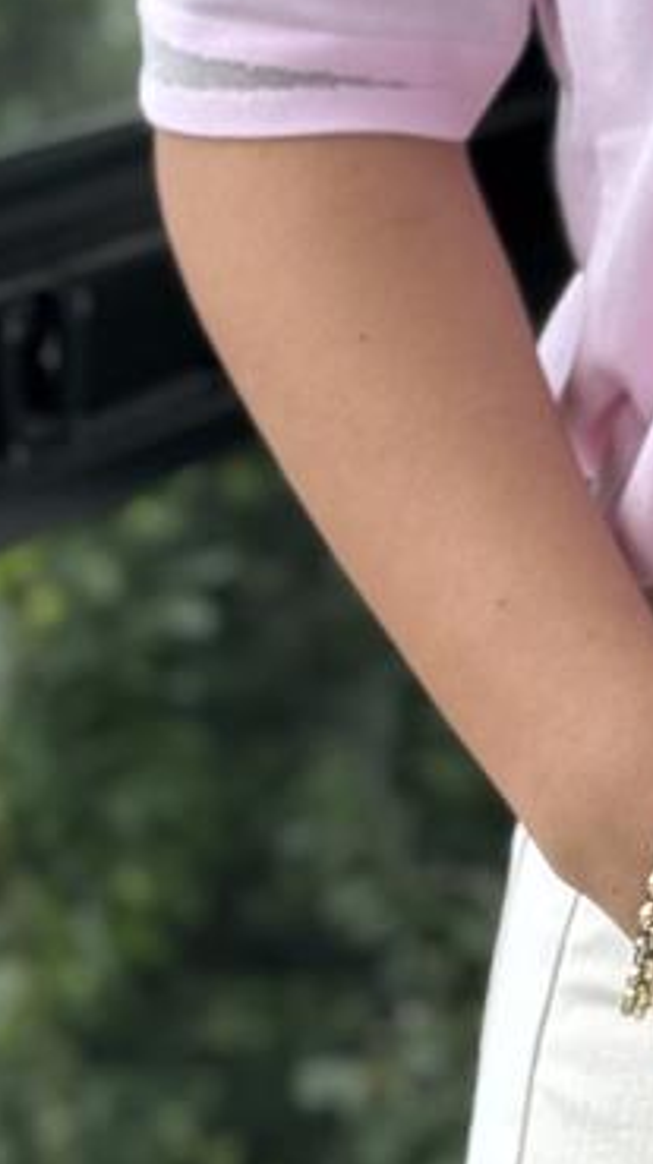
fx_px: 5830
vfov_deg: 11.2
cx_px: 1306
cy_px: -254
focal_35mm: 189
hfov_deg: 6.2
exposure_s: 1/223
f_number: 1.78
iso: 64
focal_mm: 6.76
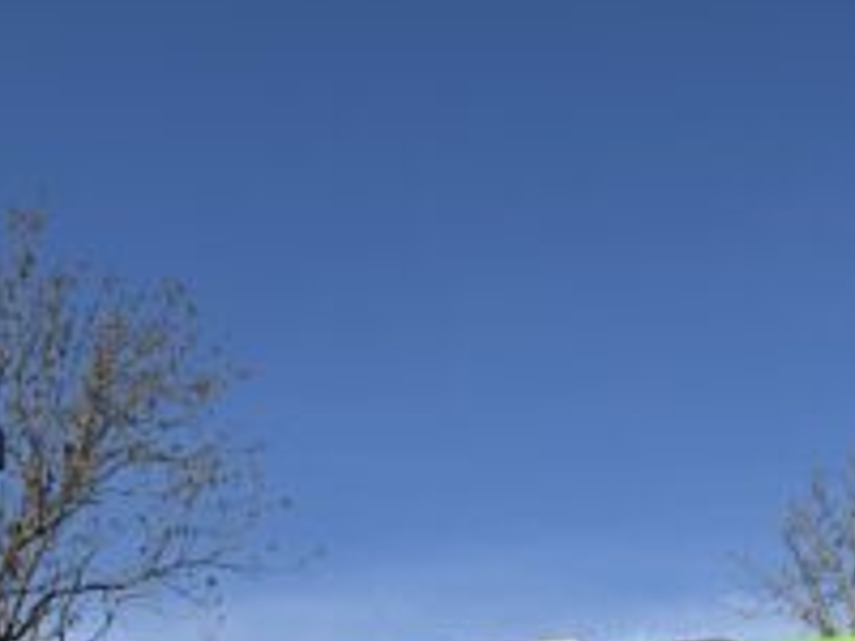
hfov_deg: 23.0
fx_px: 2075
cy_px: 989
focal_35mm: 84
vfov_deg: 16.0
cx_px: 667
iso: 100
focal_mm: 6.76
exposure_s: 1/7353
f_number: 1.78
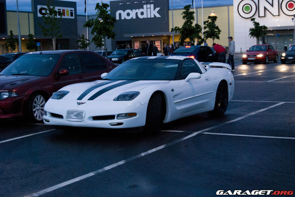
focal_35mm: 68
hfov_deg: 29.8
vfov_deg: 20.2
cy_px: 98
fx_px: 554
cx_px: 148
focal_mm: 45
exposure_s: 1/80
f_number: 5.3
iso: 800
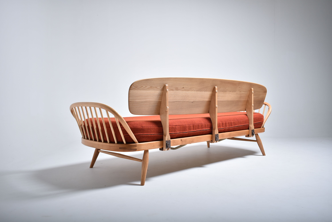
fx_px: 291
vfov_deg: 41.8
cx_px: 166
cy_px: 111
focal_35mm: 32
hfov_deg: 59.5
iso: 100
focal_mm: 21
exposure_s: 1/200
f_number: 3.8
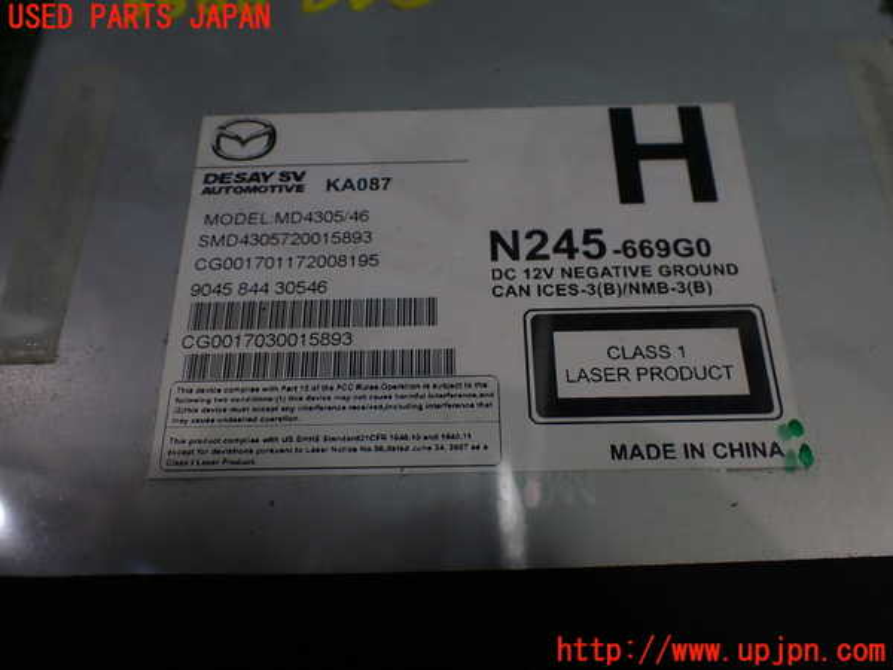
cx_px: 446
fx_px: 774
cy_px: 335
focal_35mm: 30
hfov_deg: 60.0
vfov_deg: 46.8
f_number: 2.3
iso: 160
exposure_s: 1/125
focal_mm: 5.4
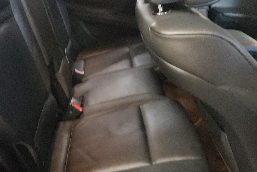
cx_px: 118
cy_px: 80
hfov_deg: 44.4
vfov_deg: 30.5
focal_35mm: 44
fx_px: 314
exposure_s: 1/24
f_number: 1.5
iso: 1060
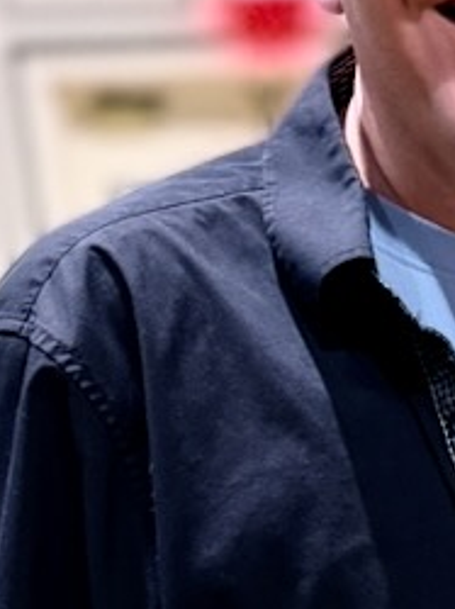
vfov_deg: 14.8
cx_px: 730
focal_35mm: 123
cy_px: 926
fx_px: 2159
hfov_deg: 11.4
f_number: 1.78
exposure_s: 1/57
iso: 800
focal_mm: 6.76
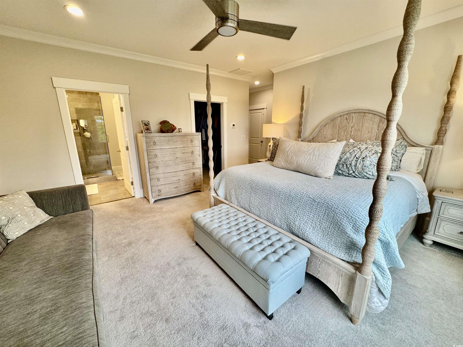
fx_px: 187
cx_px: 232
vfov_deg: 85.7
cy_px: 174
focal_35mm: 14
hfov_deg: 102.1
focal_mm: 2.22
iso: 160
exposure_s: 1/120
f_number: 2.2
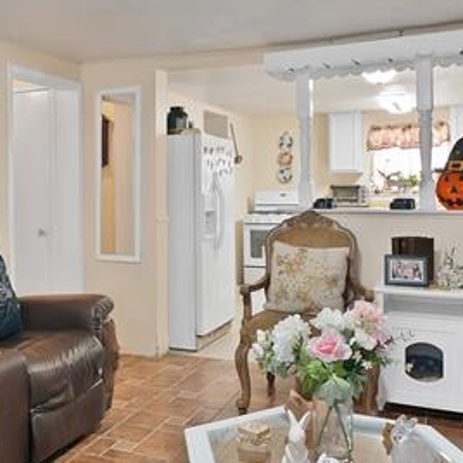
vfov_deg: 42.6
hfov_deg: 41.5
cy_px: 180
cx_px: 114
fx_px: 590
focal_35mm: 39
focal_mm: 12
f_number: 9
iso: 640
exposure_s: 1/1.25
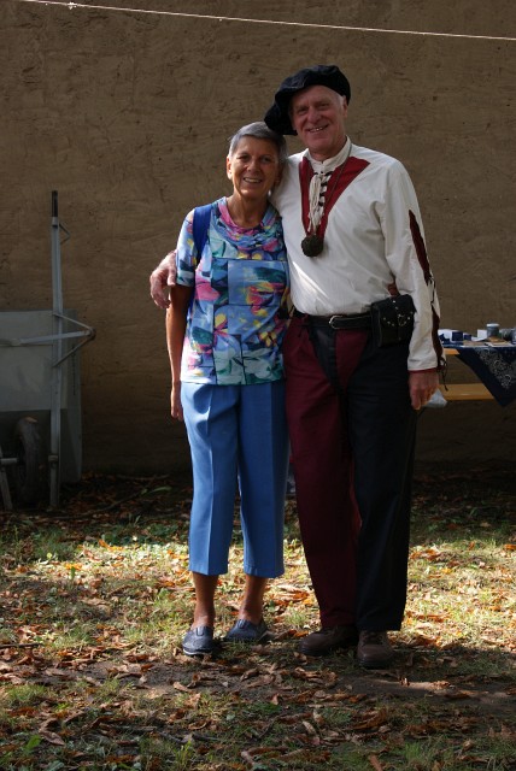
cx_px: 258
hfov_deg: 16.6
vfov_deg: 24.6
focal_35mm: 82
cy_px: 386
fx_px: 1770
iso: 125
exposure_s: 1/100
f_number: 5.6
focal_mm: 55
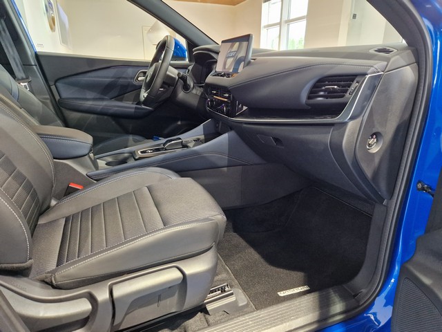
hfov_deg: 73.9
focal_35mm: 23
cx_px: 221
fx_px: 294
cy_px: 166
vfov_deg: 58.9
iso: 500
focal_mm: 5.4
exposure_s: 1/100
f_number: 1.8
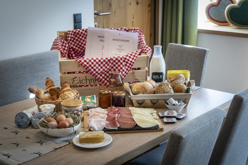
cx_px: 124
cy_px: 82
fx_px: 427
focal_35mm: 62
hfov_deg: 32.4
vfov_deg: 21.9
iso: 2500
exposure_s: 1/80
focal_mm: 62
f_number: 9
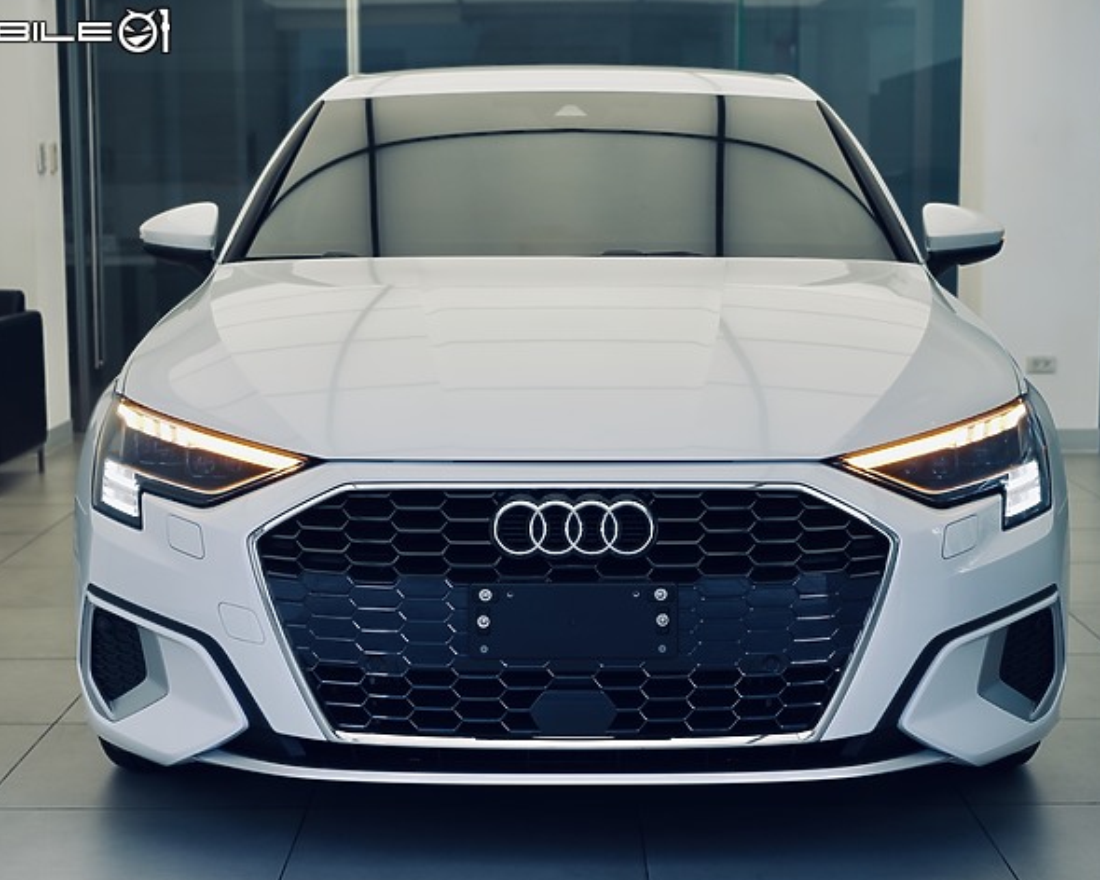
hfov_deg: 30.0
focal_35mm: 63
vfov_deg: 24.2
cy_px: 447
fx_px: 2051
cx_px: 574
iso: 640
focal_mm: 55
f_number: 5.6
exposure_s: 1/400
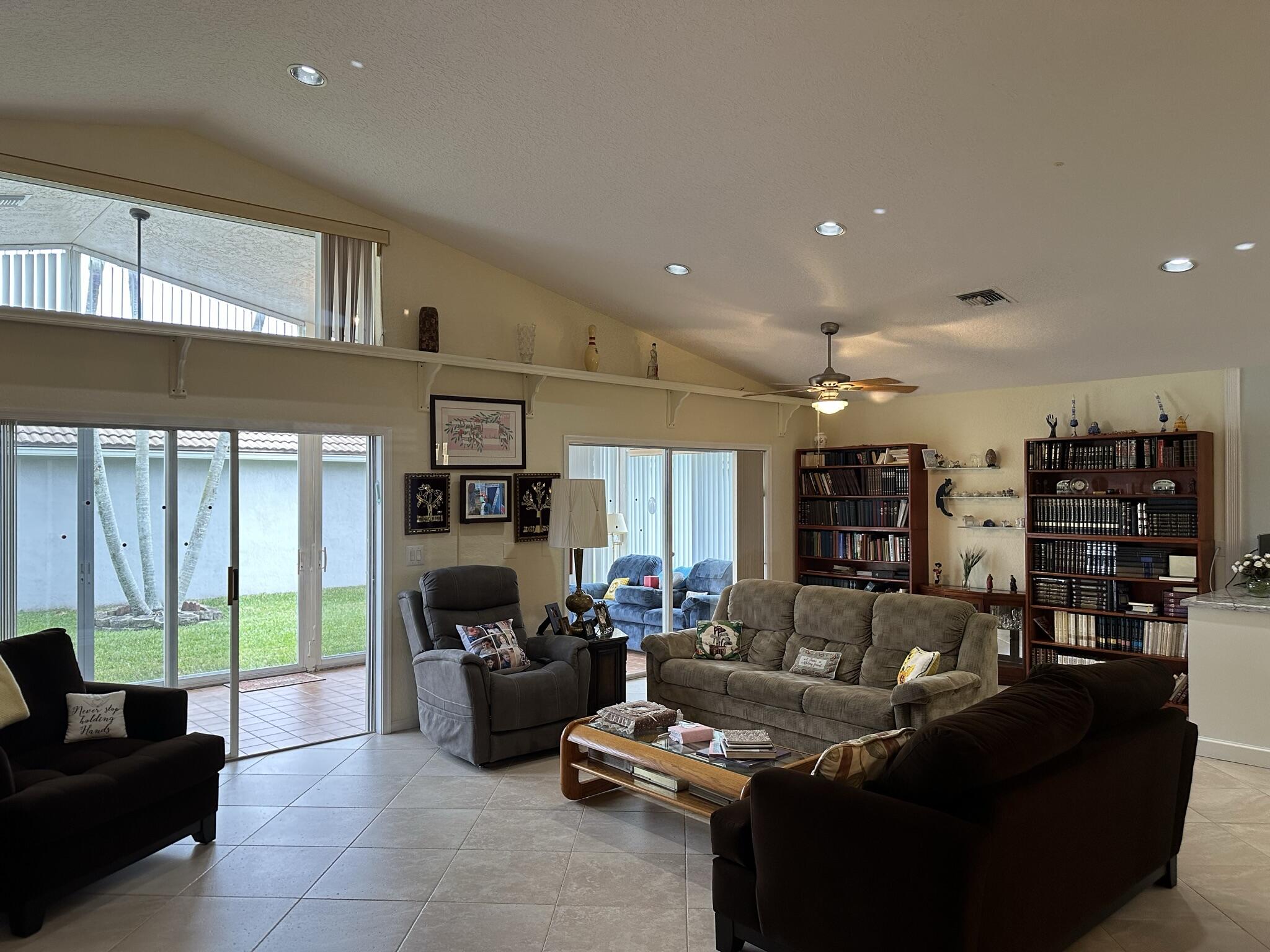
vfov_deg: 56.8
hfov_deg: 71.6
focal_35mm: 24
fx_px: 881
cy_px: 476
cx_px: 635
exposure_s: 1/120
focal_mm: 6.86
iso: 200
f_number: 1.78
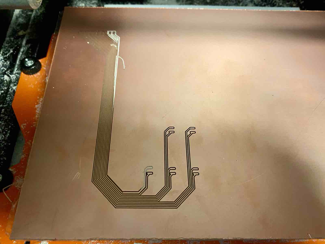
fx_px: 244
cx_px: 162
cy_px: 122
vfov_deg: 53.1
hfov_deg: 67.3
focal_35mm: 26
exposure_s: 1/40
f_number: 1.8
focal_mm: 4.25
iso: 400
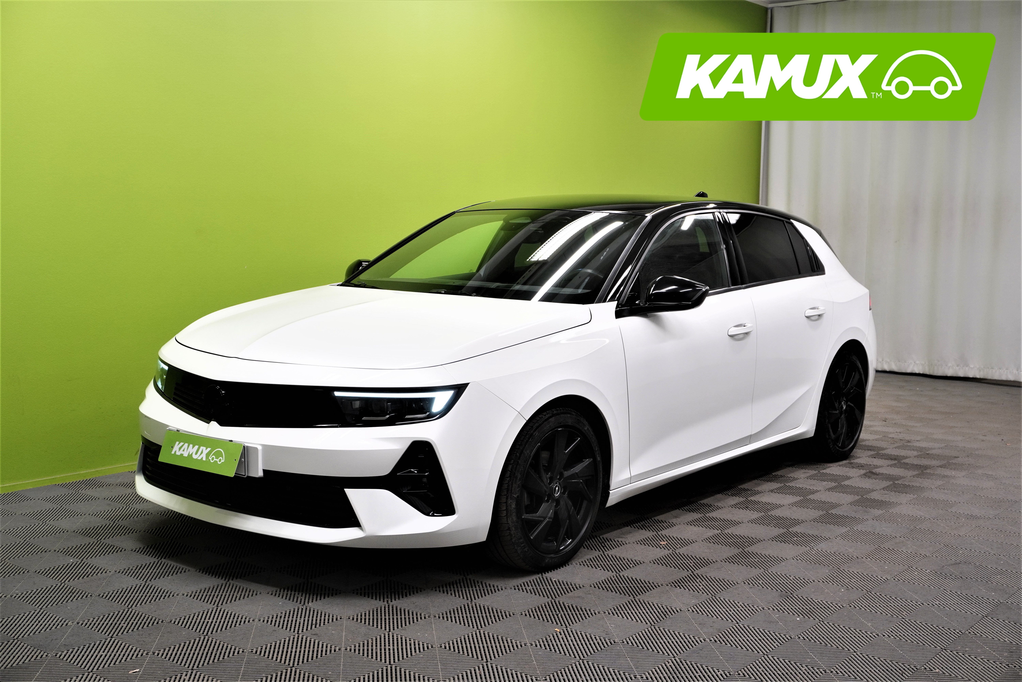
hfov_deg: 47.9
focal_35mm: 40
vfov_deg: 33.0
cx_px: 511
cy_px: 341
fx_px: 1150
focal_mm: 27
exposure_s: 1/20
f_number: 7.1
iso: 320
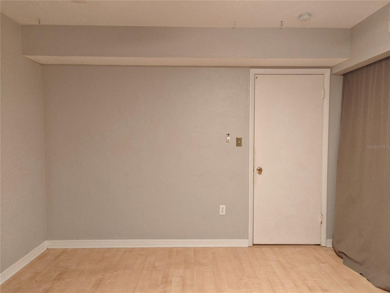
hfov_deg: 73.9
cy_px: 146
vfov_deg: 58.9
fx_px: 259
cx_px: 195
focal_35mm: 23
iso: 1250
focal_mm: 6.06
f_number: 1.6
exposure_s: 1/120
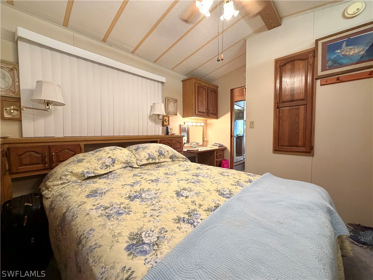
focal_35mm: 14
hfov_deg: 102.1
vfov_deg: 85.7
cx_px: 186
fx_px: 151
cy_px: 140
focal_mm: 2.22
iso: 320
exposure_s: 1/60
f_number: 2.2
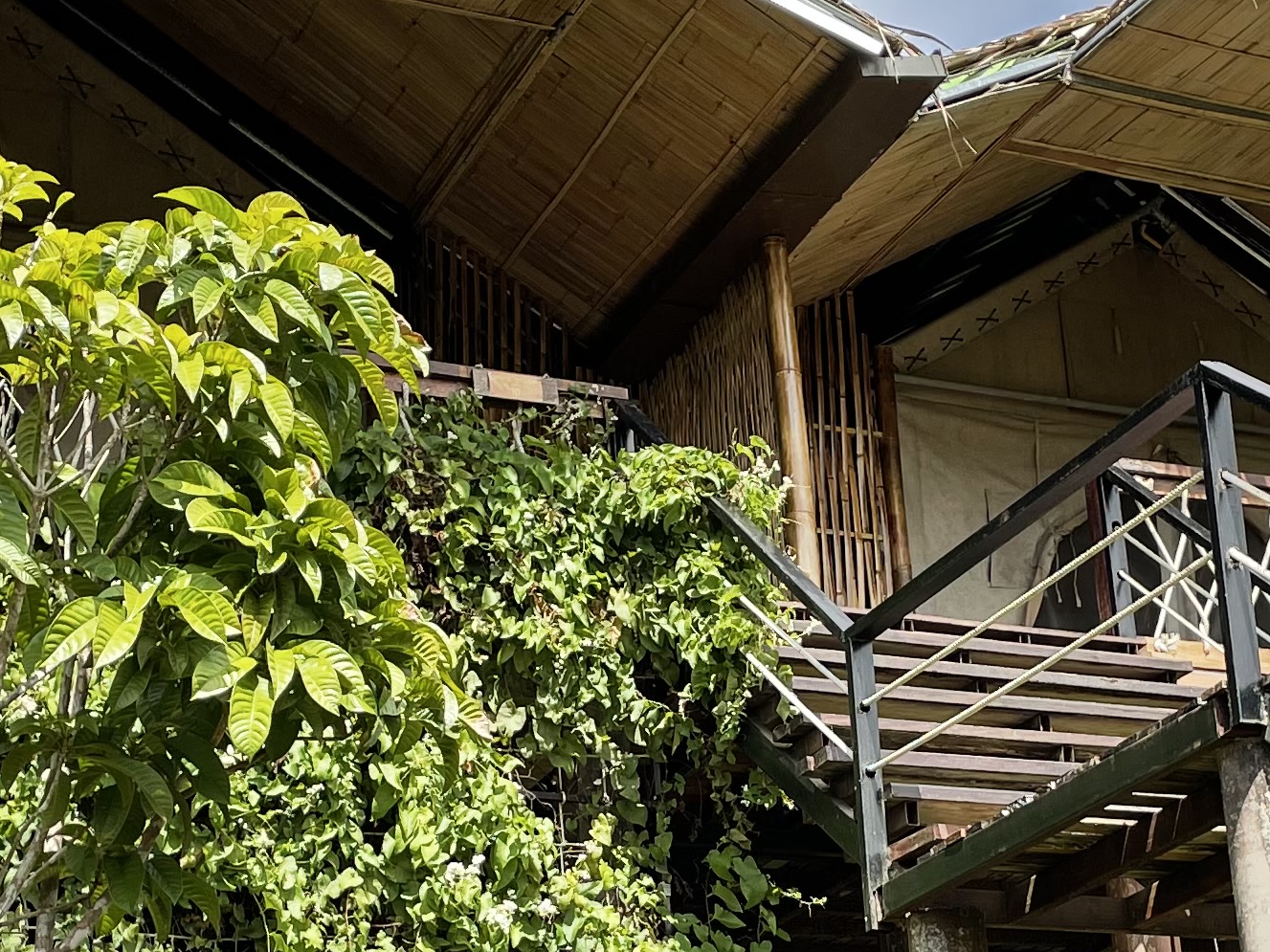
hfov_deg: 24.7
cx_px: 748
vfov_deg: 18.3
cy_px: 895
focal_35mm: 79
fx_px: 2898
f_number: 1.6
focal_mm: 4.2
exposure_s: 1/1770
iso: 32
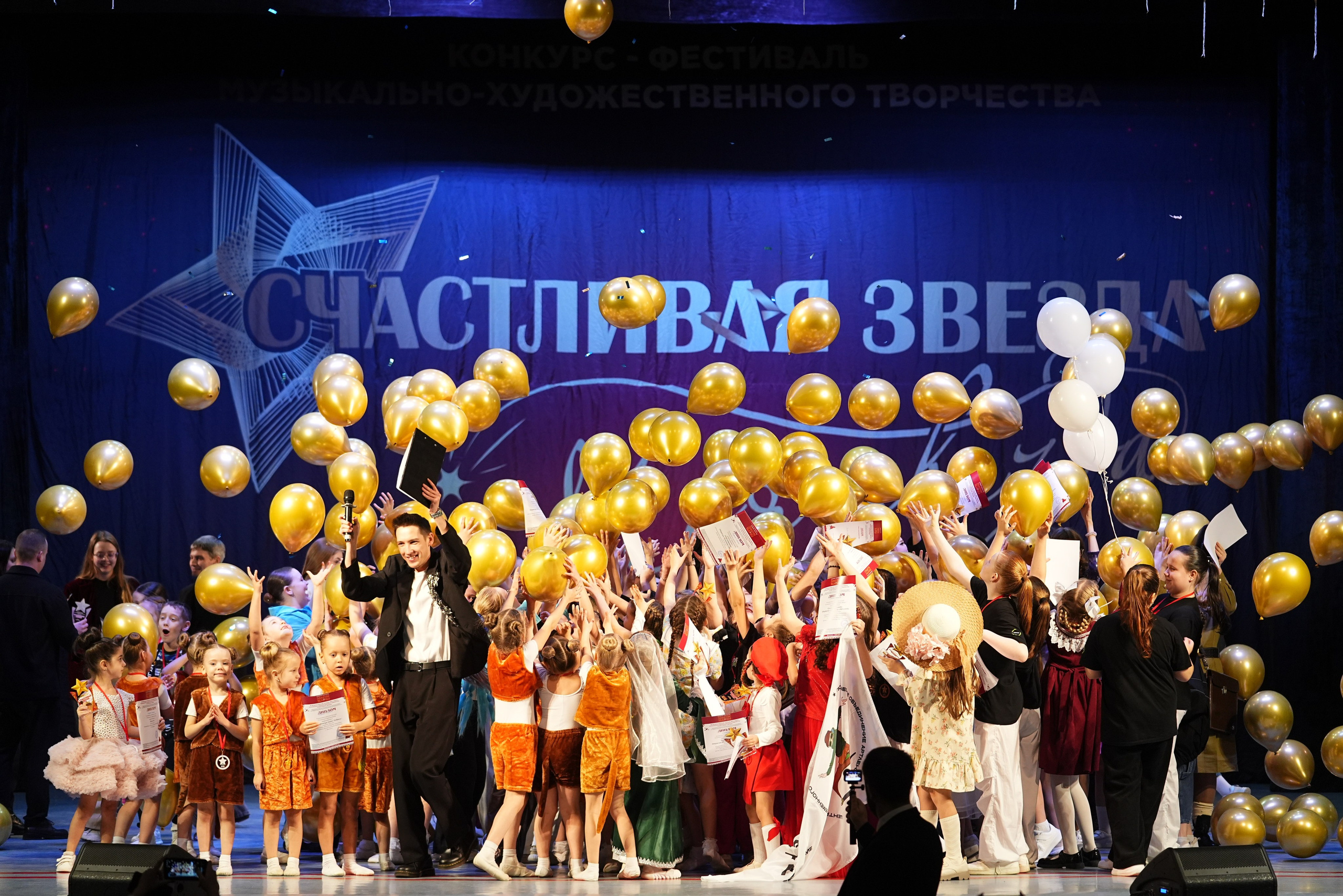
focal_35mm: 110
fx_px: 4104
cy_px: 448
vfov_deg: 12.5
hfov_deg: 18.6
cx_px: 672
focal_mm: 110
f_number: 2.8
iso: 1600
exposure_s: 1/320
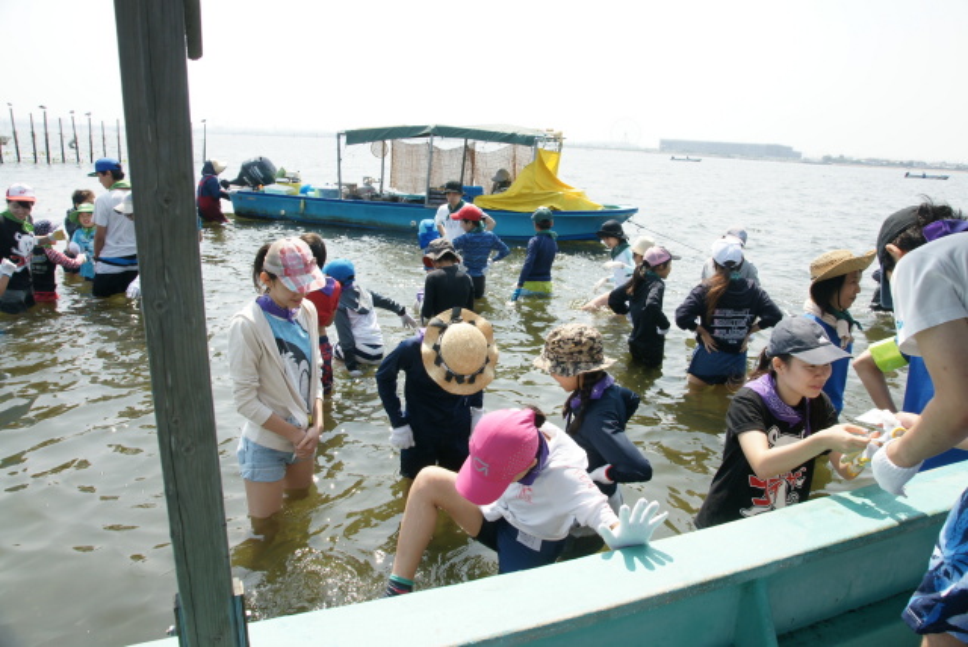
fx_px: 646
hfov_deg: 73.7
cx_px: 484
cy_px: 324
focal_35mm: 24
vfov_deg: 53.2
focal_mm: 16
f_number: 10
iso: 200
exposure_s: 1/200
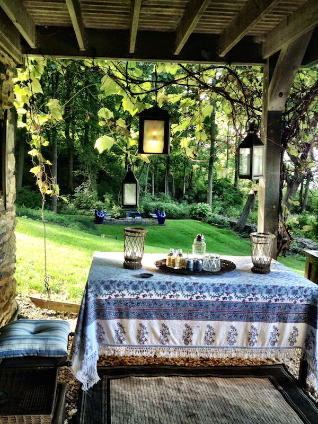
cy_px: 212
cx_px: 159
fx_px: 429
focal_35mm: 35
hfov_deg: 40.7
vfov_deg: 52.6
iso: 50
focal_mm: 4.28
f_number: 2.4
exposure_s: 1/60
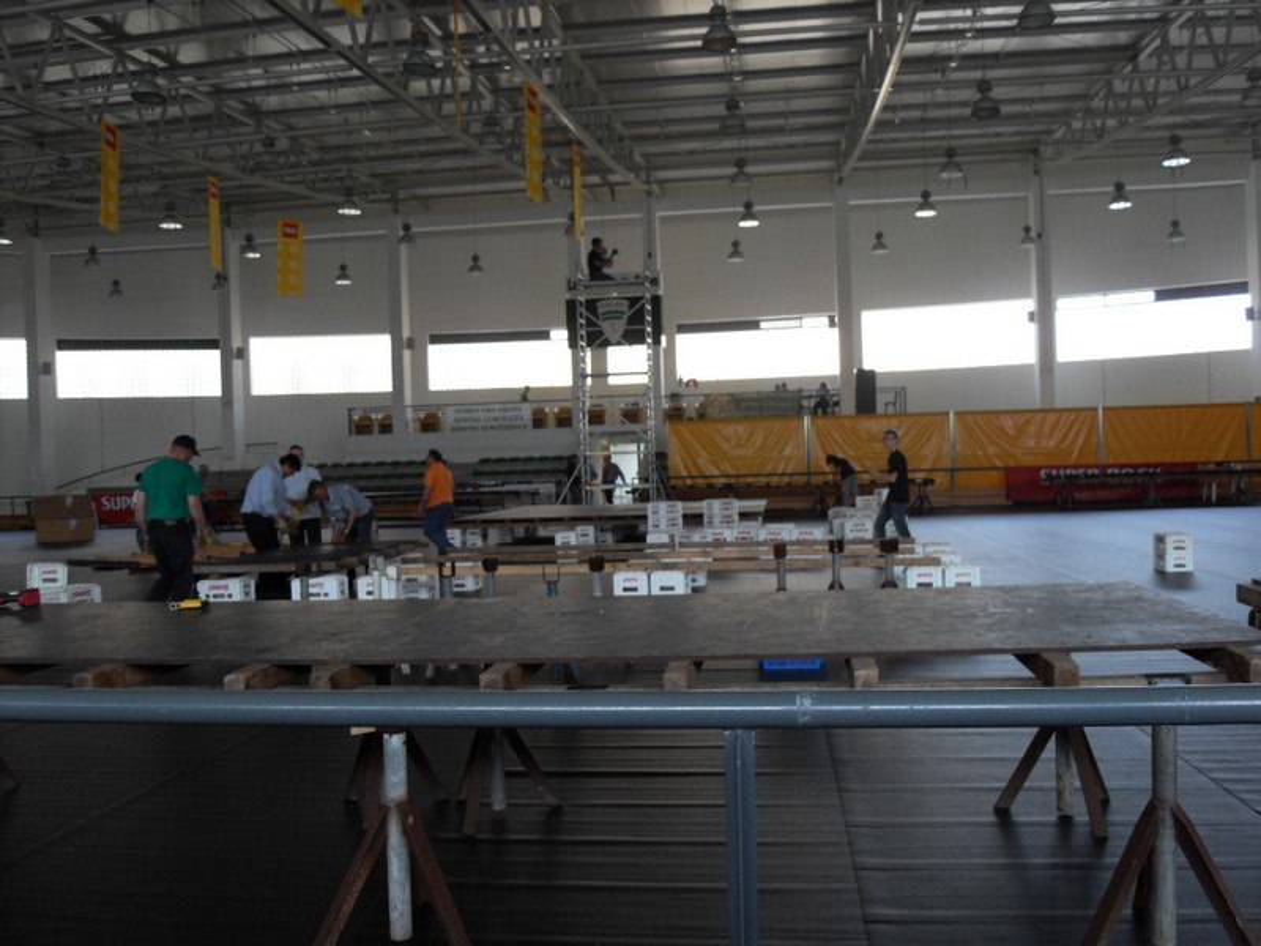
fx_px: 1020
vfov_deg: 49.7
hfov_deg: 63.4
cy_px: 473
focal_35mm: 28
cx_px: 630
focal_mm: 6
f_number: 2.8
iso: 120
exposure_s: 1/45
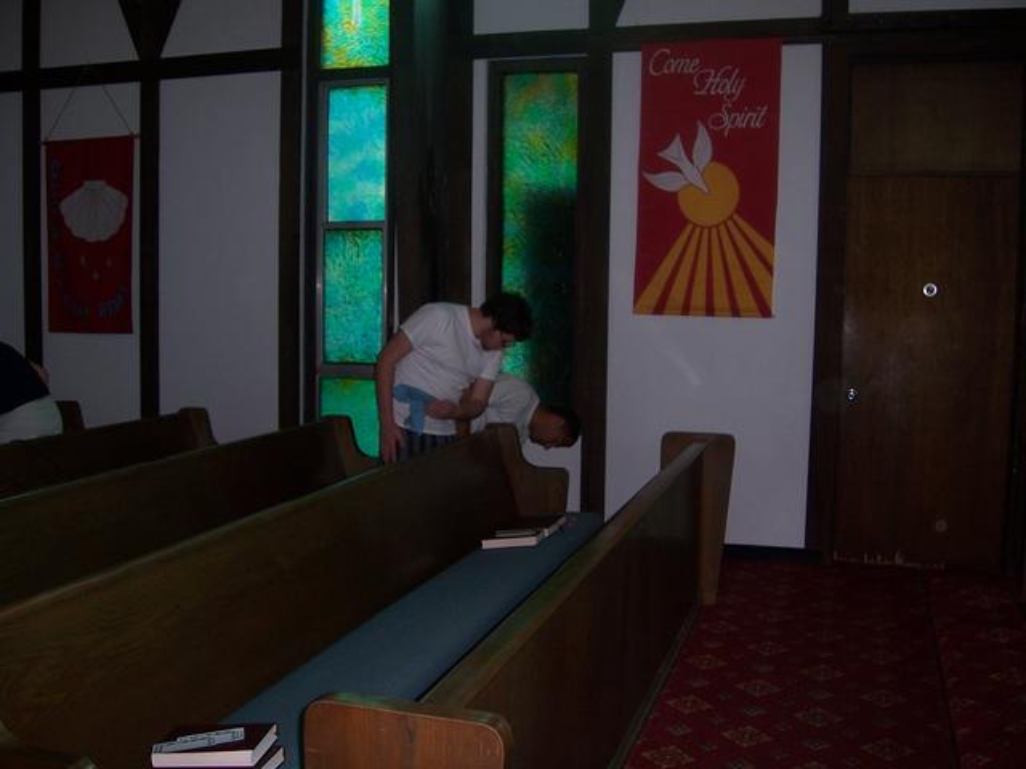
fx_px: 1067
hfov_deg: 51.4
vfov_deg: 39.7
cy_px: 384
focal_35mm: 36
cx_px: 513
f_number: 3
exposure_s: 1/60
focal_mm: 6
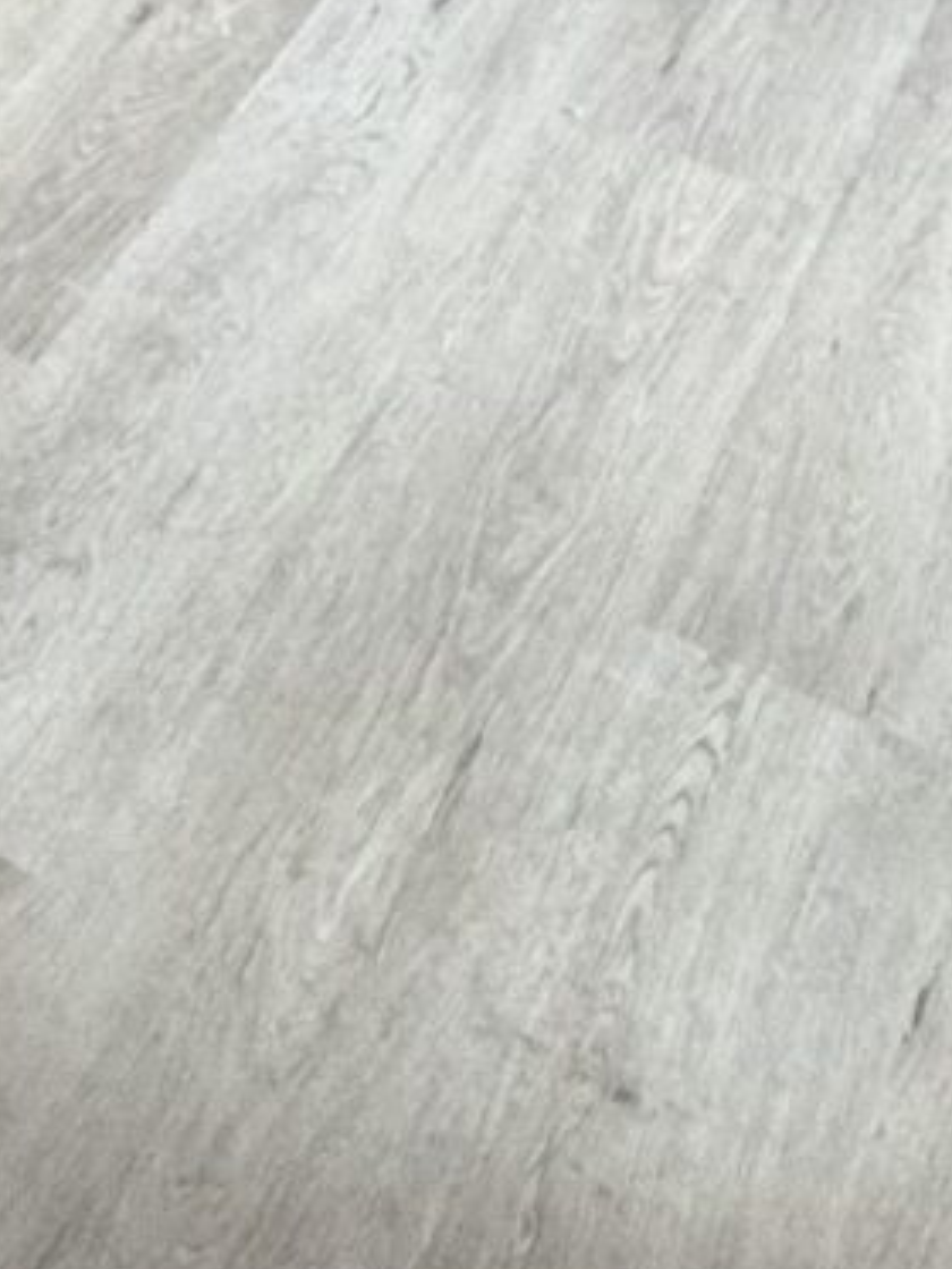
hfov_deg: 13.7
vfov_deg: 15.1
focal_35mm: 96
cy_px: -1511
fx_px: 3518
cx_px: -789
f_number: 2.2
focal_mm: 2.22
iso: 125
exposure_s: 1/120
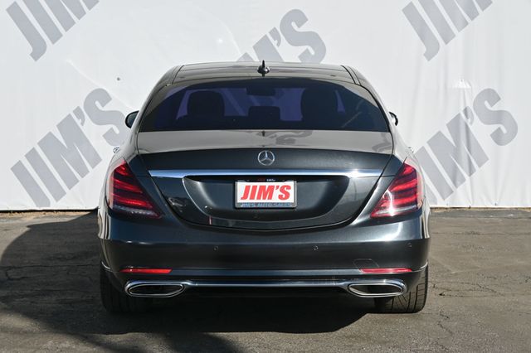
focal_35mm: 72
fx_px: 1061
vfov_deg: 18.9
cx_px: 266
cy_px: 176
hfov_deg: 28.1
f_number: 6
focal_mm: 48
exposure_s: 1/320
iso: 100
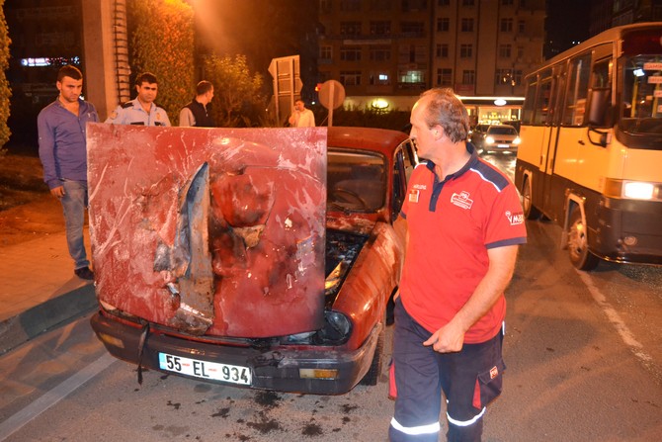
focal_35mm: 27
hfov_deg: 67.4
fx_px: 497
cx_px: 331
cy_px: 221
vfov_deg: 48.0
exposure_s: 1/60
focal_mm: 18
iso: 3200
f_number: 3.5
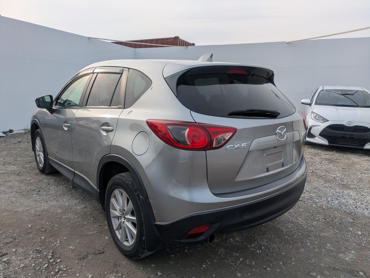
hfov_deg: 69.4
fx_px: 267
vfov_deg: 54.9
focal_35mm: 25
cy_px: 139
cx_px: 185
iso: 50
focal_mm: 5.43
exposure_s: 1/1166
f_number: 1.89
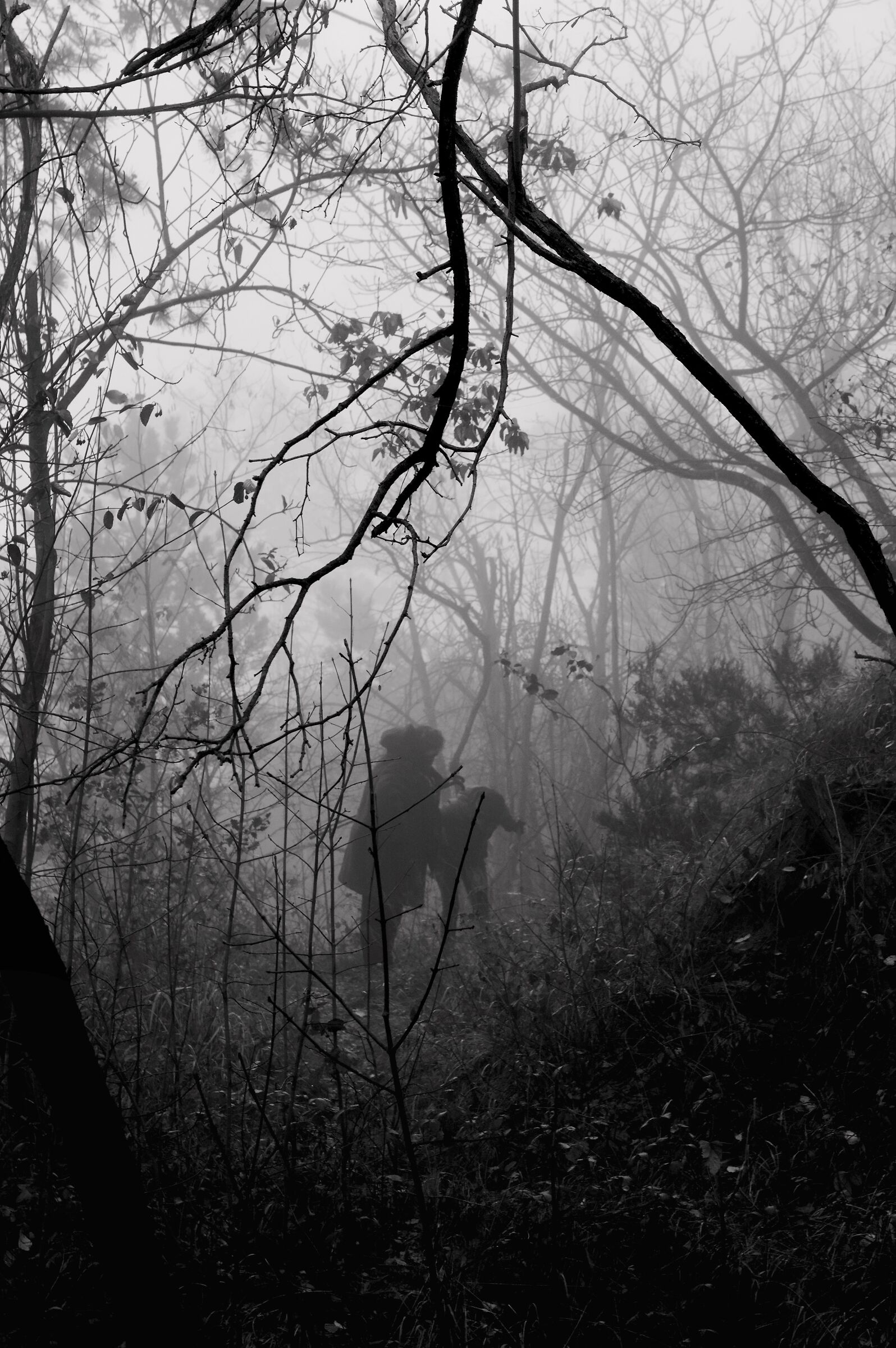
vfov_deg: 19.5
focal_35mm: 105
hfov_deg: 13.0
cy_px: 674
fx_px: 3926
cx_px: 448
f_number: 10
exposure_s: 1/160
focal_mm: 70
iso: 400
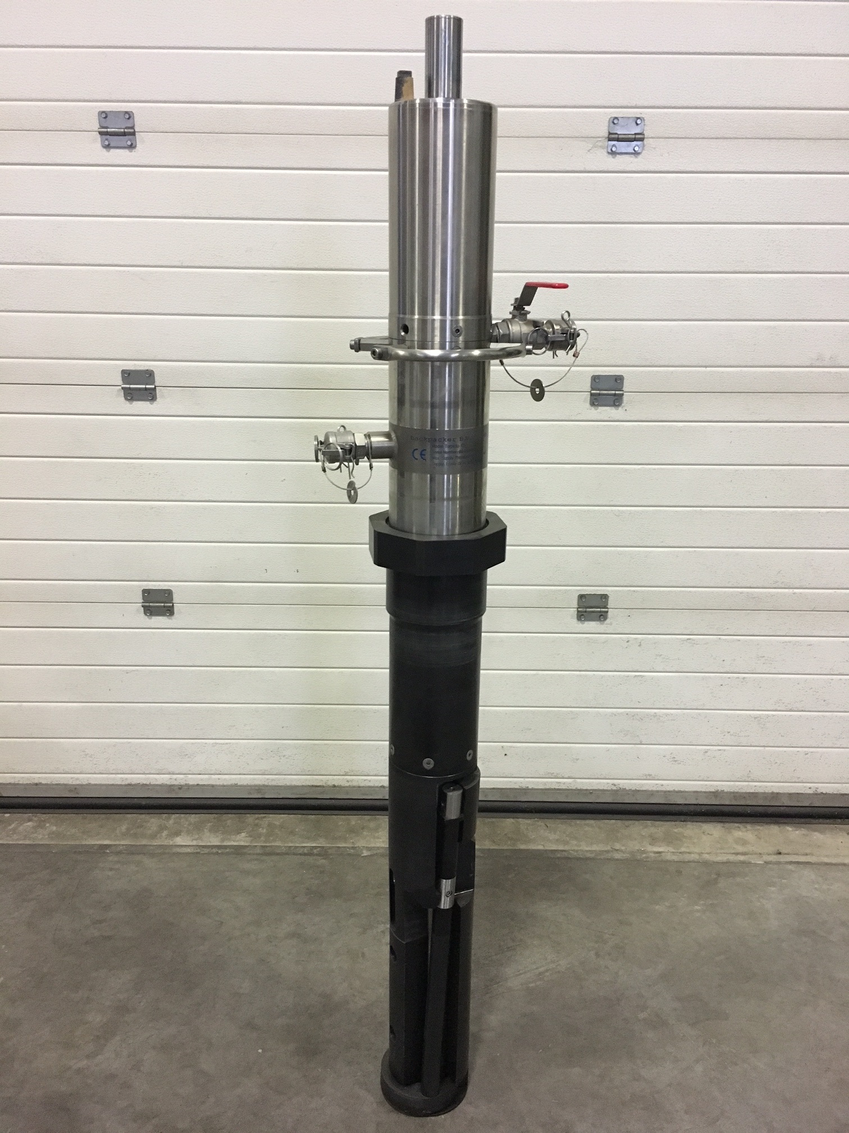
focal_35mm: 29
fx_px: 948
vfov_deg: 61.7
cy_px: 566
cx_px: 424
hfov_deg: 48.2
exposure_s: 1/25
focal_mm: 4.15
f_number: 2.2
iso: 250
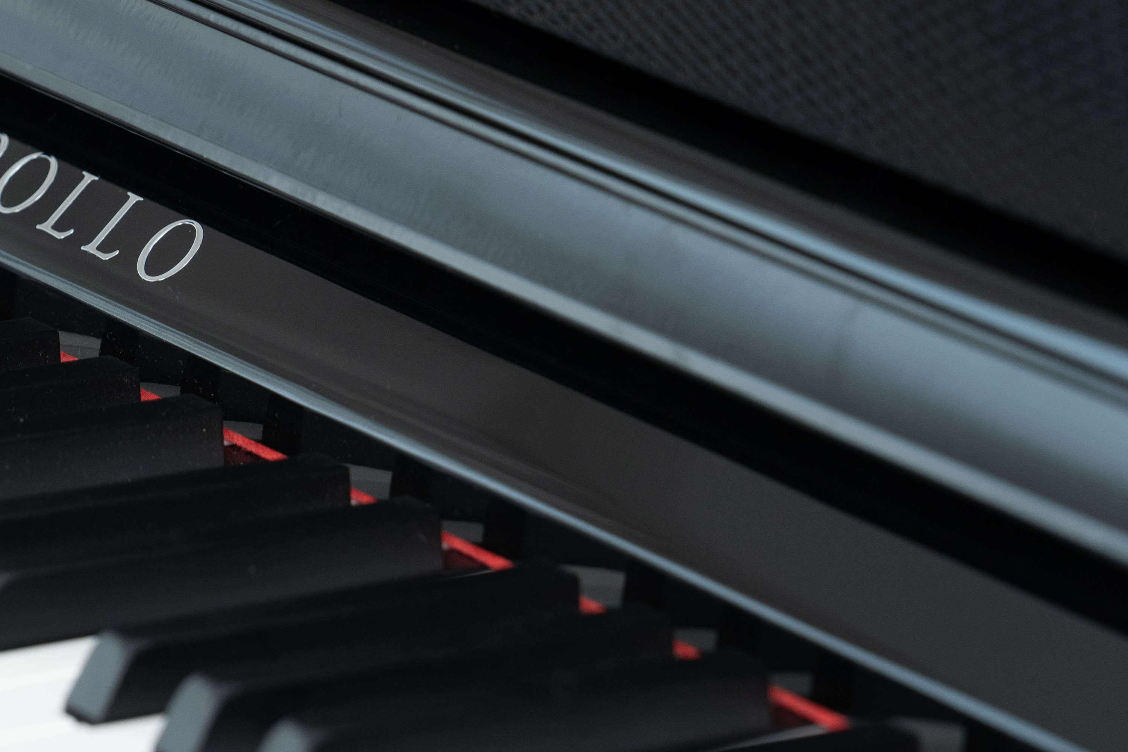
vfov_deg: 3.8
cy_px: 221
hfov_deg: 5.7
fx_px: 11216
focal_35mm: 358
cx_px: 52
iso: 250
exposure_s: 1/100
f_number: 6.3
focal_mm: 179
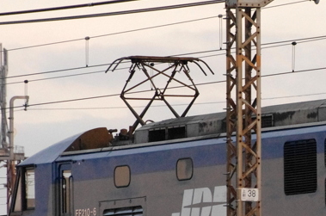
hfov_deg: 1.7
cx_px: 354
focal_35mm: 1216
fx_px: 10988
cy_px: 172
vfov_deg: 1.1
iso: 4000
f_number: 6.3
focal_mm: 300
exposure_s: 1/500
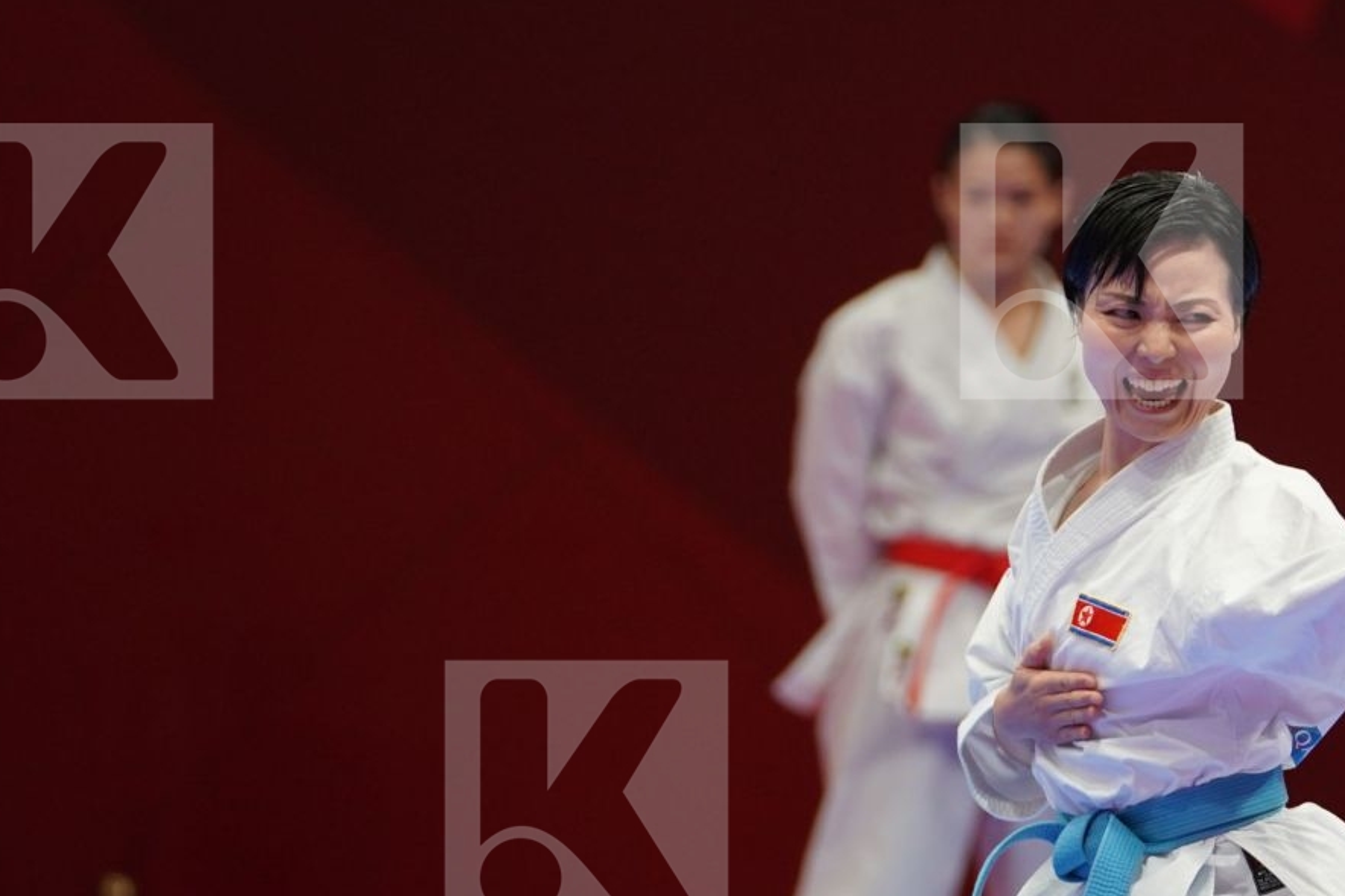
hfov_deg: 4.4
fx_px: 17558
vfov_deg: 2.9
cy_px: 799
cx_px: 1102
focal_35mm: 470
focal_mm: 231
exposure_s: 1/500
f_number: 4
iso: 1250
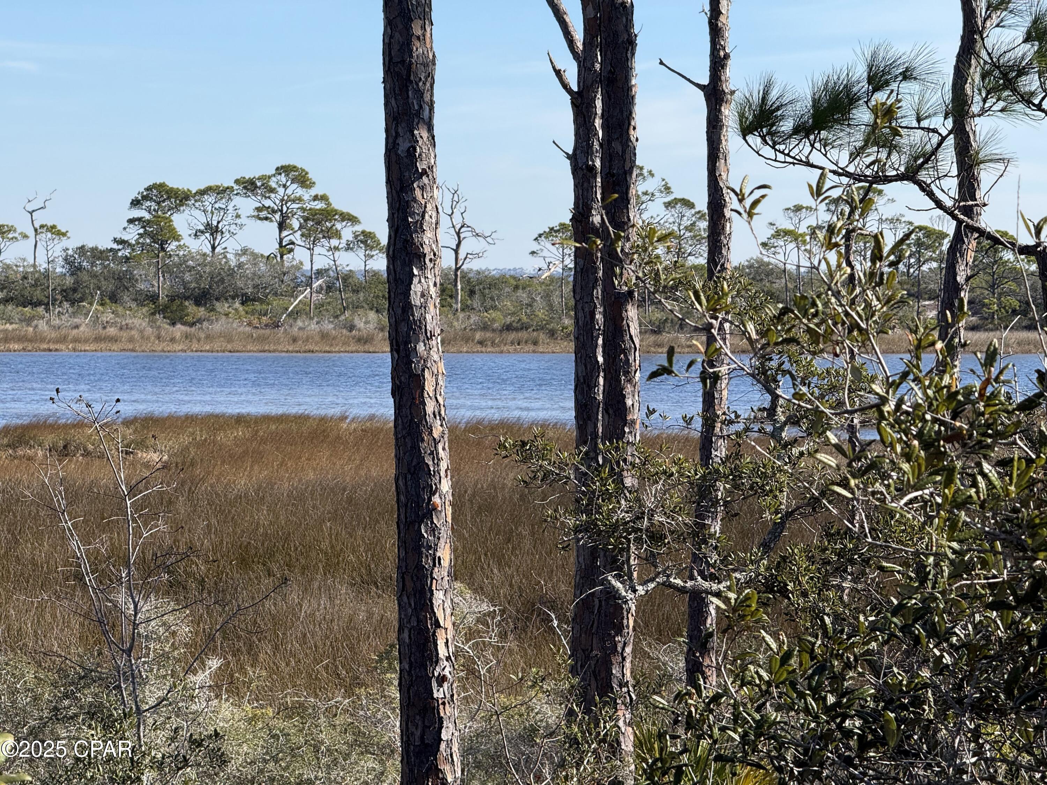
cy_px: 392
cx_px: 524
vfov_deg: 12.3
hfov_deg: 16.4
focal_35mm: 120
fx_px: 3630
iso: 50
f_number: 2.8
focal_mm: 15.66
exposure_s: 1/860
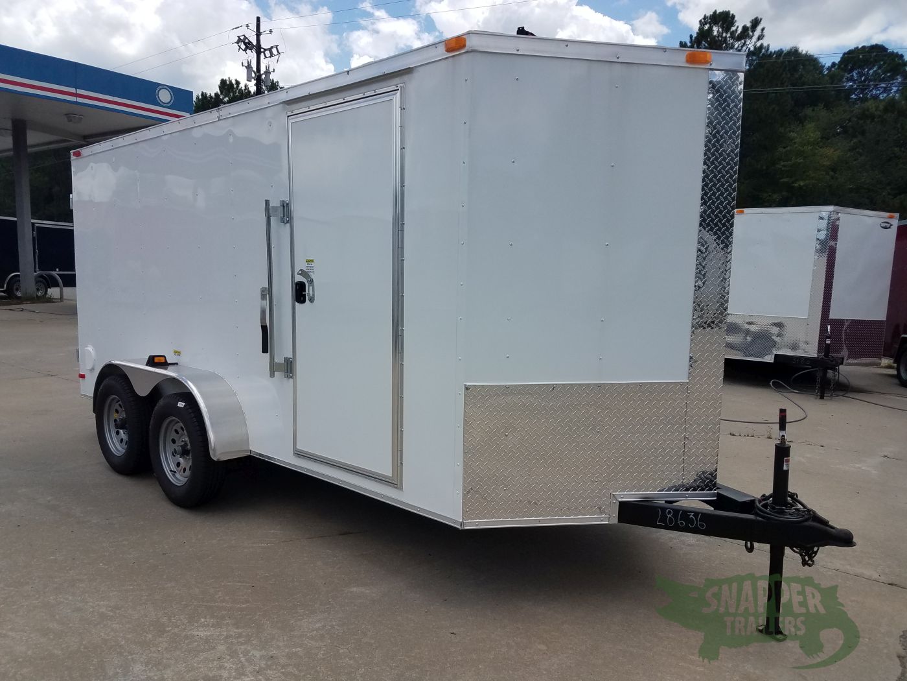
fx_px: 681
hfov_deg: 67.3
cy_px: 340
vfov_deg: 53.1
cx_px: 454
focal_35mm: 26
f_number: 1.7
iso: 40
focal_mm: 4.2
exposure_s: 1/2400
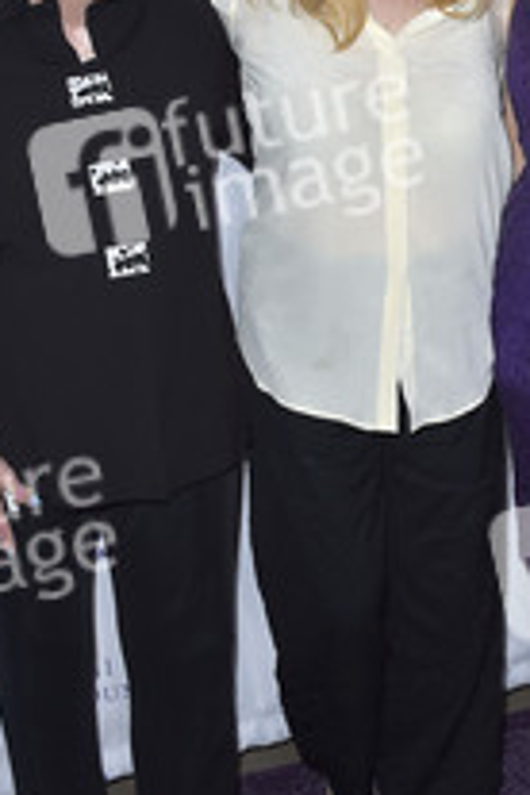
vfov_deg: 32.4
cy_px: 357
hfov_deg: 21.8
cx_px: 340
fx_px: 1369
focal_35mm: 62
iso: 400
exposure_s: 1/250
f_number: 6.3
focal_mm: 32
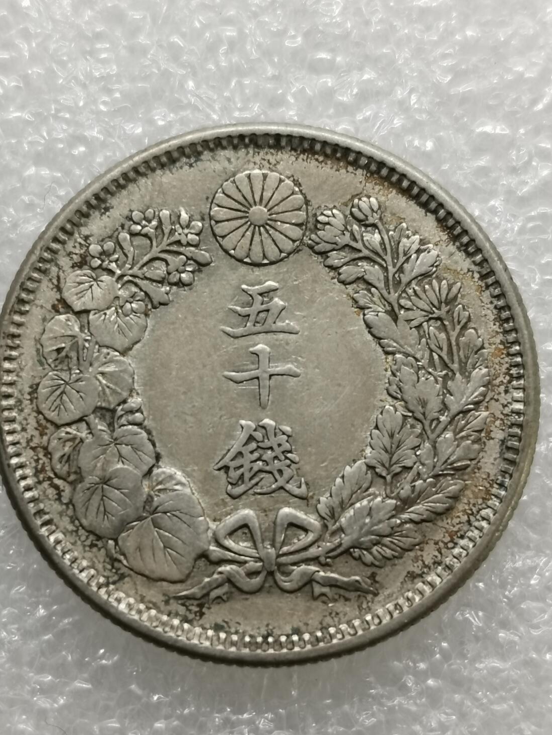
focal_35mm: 85
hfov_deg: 17.4
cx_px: 251
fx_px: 1807
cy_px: 379
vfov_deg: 23.0
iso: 64
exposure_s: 1/100
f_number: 1.6
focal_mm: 5.56
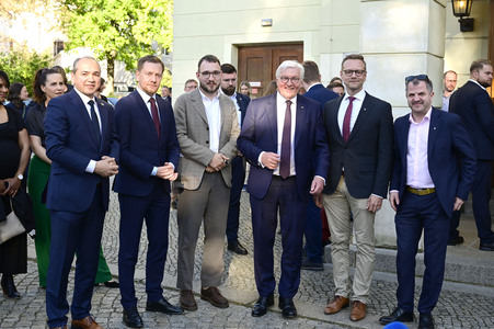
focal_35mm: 40
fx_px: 548
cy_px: 164
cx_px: 247
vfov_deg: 33.4
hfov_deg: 48.5
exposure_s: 1/200
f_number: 5
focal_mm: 40
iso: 200
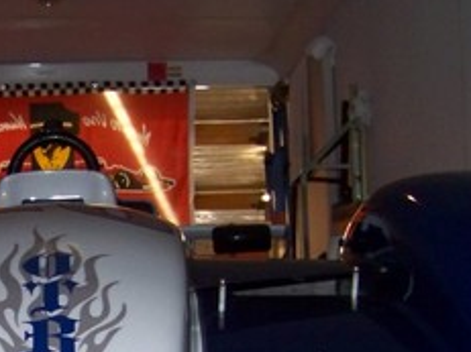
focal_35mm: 109
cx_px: 114
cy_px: 420
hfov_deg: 17.9
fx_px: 1482
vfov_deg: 13.2
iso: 200
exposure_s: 1/30
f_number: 2.8
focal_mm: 5.85
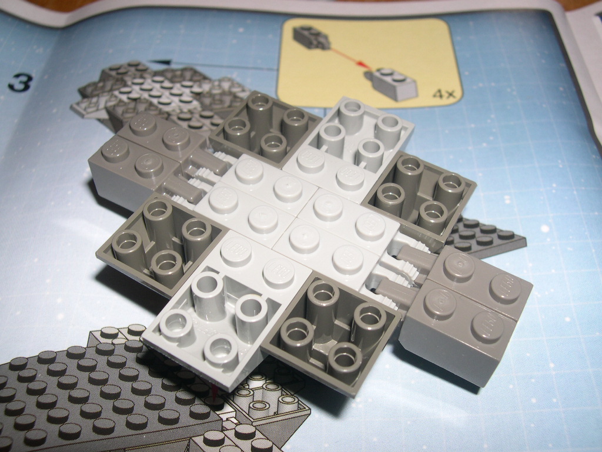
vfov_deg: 37.7
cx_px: 301
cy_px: 226
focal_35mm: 38
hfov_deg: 49.0
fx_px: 661
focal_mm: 8
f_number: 7.6
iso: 100
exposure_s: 1/60
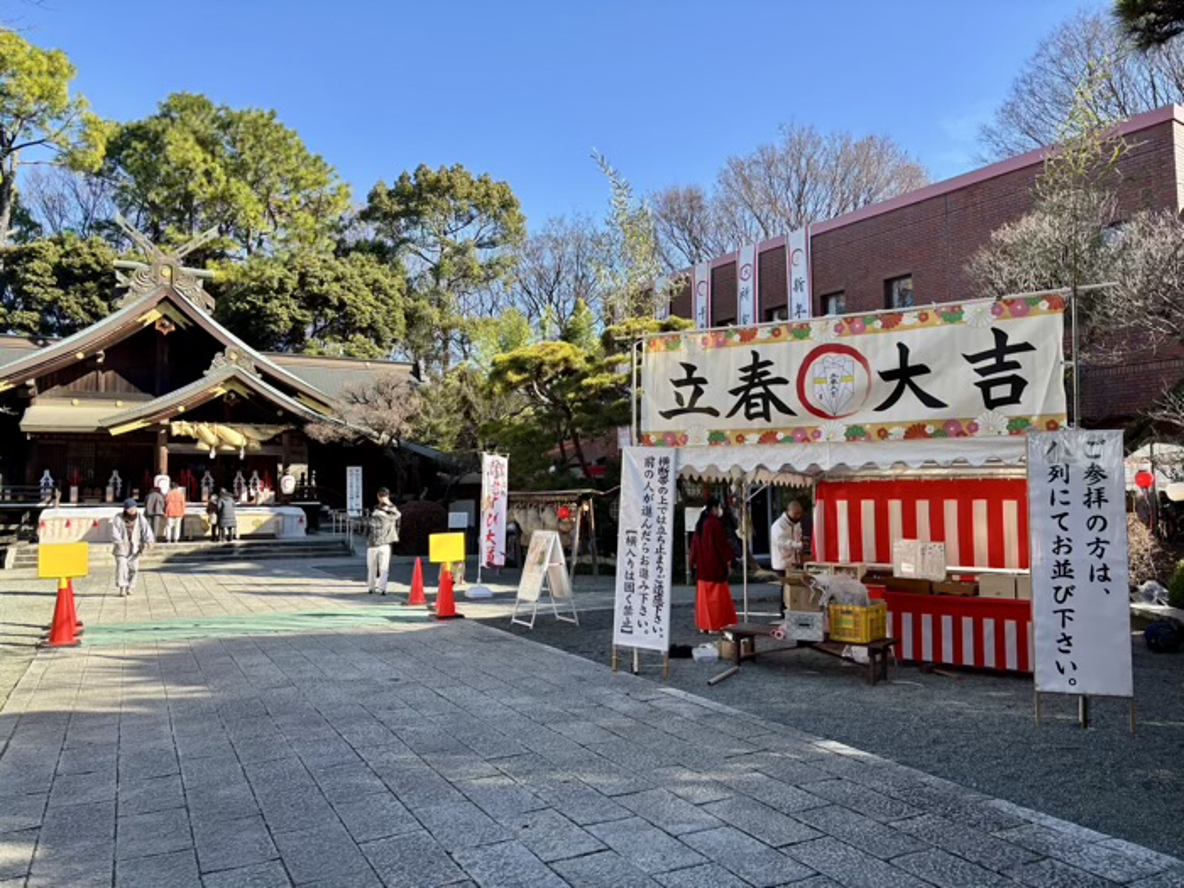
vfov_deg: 53.1
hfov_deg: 67.3
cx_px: 592
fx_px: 889
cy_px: 444
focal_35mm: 26
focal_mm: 5.96
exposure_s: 1/978
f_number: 1.6
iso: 50
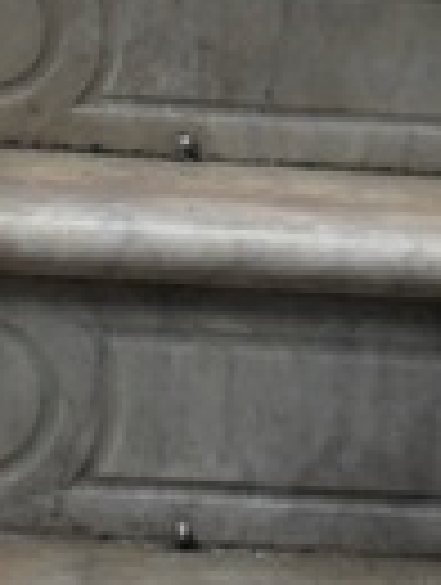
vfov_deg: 12.0
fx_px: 2726
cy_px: -122
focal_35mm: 161
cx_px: 34
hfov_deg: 9.2
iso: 100
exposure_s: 1/250
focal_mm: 6.3
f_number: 3.2
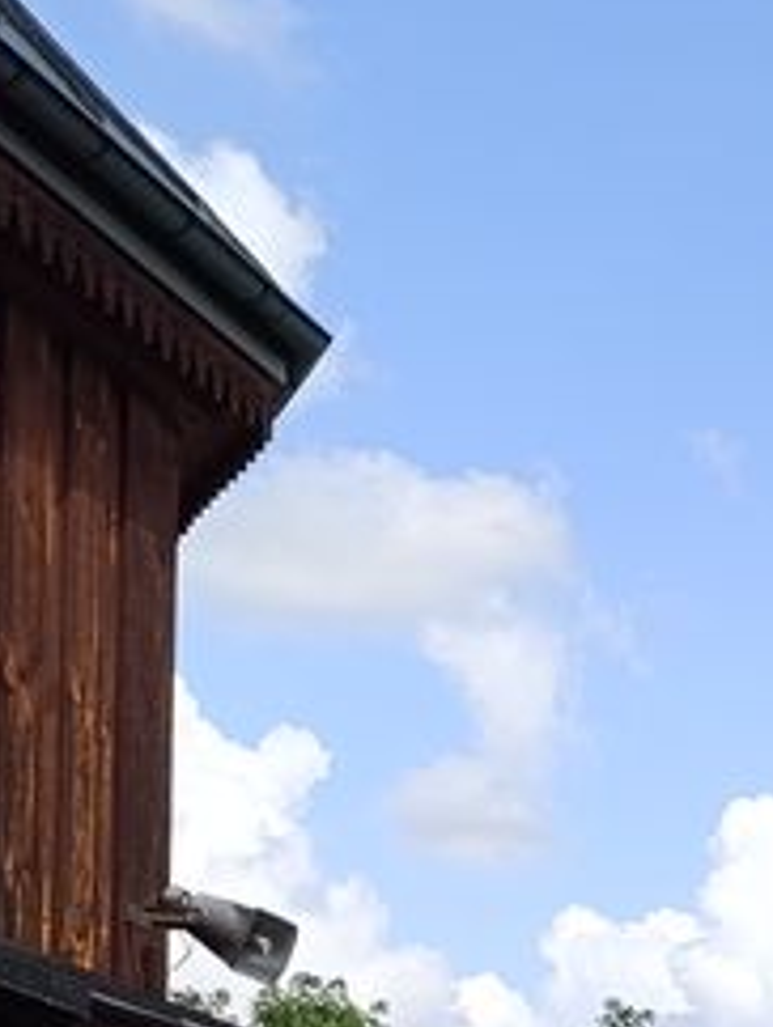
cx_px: 1028
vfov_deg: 17.4
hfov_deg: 14.6
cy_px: 1710
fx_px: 2883
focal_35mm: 97
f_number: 1.6
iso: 50
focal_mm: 6.14
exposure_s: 1/495
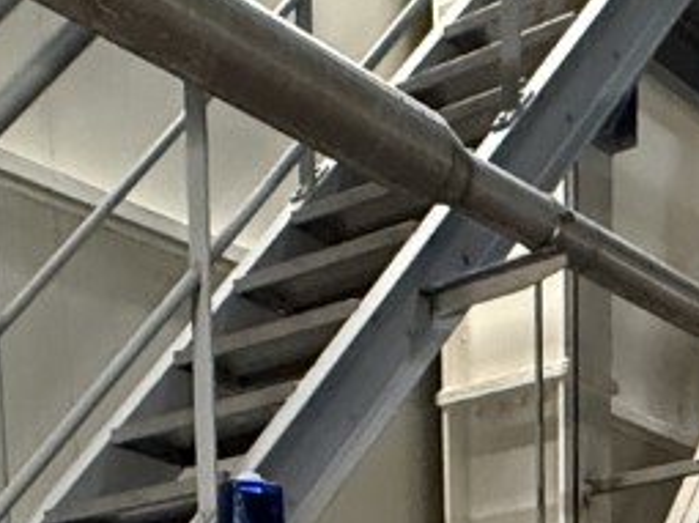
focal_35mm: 79
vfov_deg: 12.7
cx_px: 515
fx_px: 1594
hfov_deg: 24.5
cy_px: 1375
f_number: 2.2
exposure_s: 1/50
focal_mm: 2.22
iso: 640
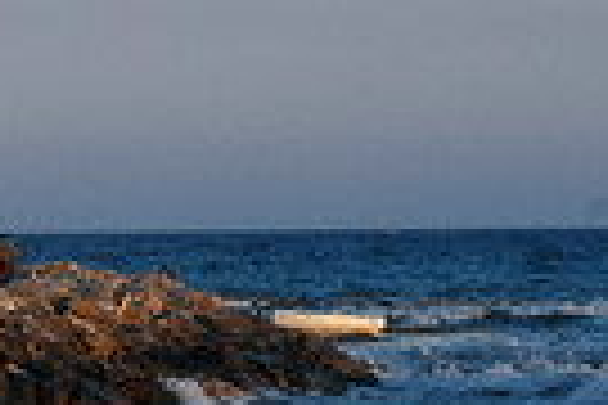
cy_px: 18
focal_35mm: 476
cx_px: -218
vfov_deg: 2.9
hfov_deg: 4.3
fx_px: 8038
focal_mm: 102
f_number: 7.1
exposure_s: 1/125
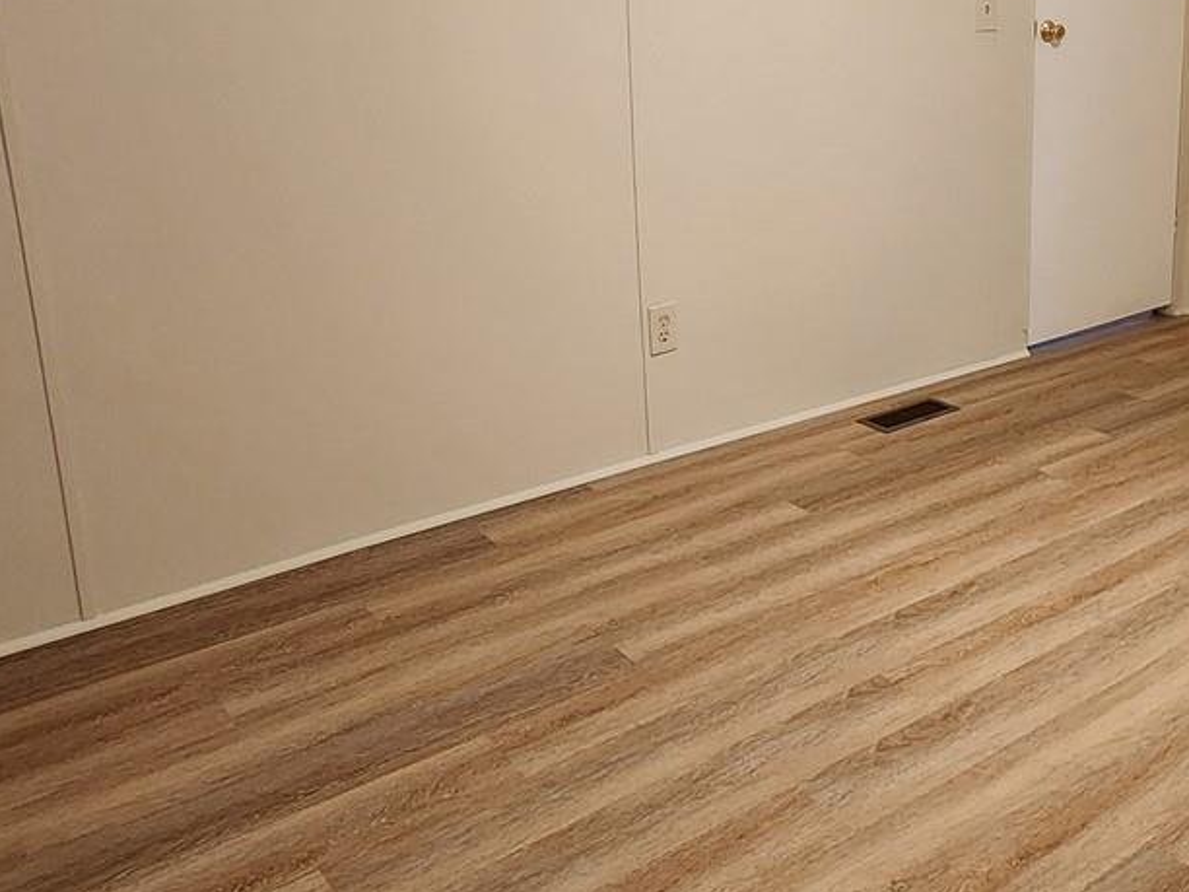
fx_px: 1168
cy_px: 264
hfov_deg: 50.8
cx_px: 944
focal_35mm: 34
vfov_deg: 41.0
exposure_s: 1/60
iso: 320
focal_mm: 2.2
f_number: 2.2
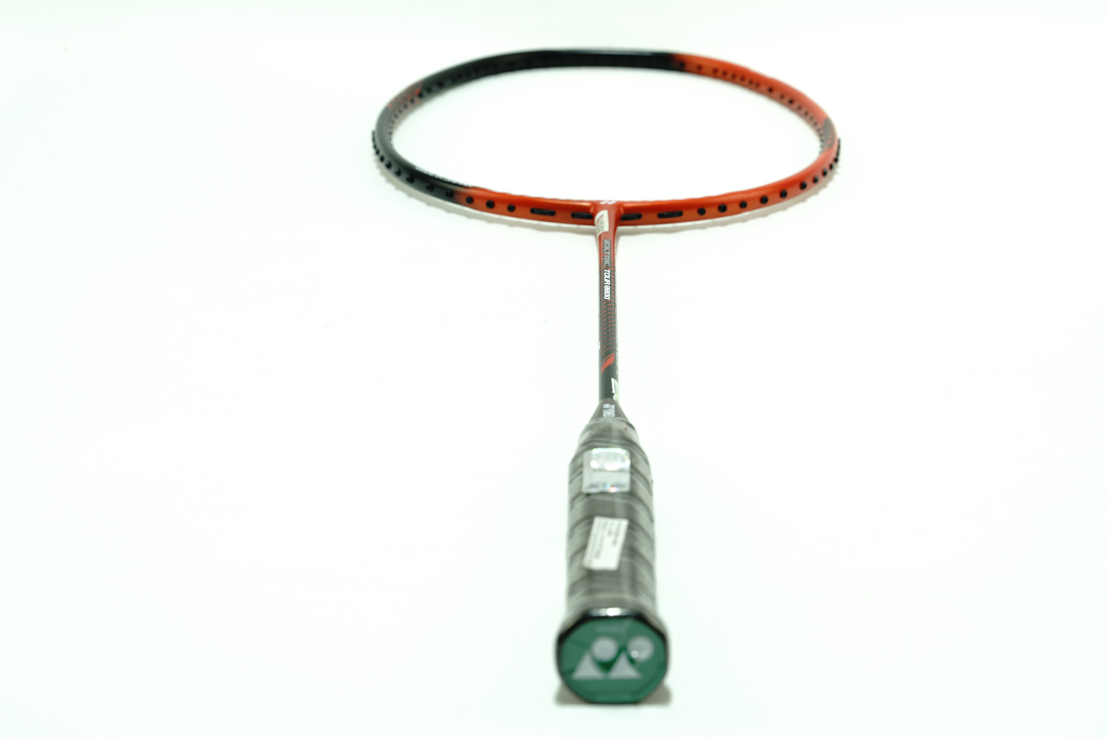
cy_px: 366
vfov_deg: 14.0
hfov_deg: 20.8
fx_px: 3013
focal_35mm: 98
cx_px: 557
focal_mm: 90
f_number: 8
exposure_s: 1/10
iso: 100
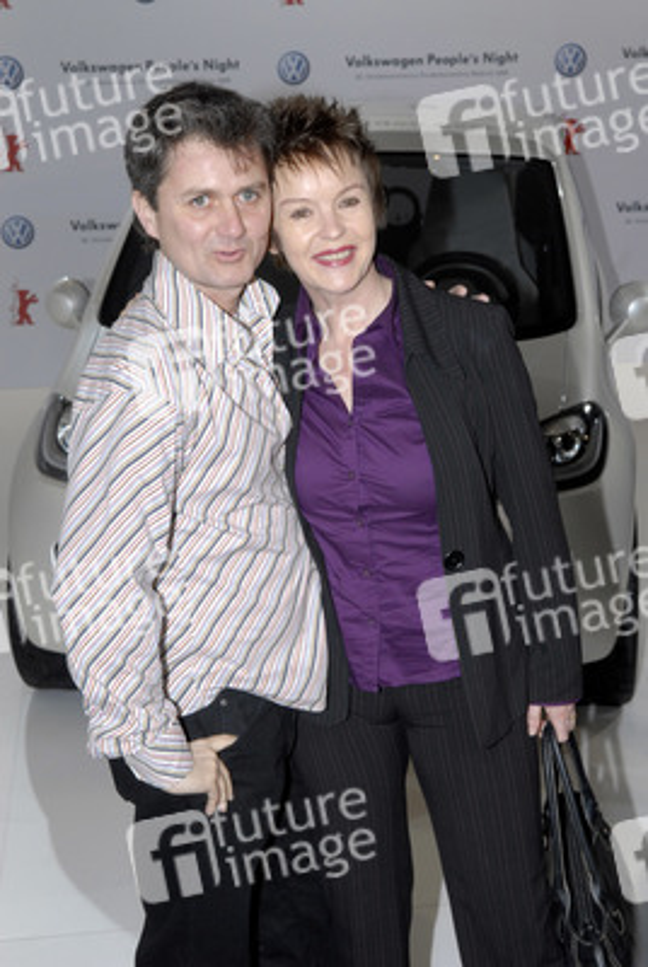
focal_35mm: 68
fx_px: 1816
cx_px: 324
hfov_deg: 20.2
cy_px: 484
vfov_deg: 29.8
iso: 640
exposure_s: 1/160
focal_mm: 45
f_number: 8
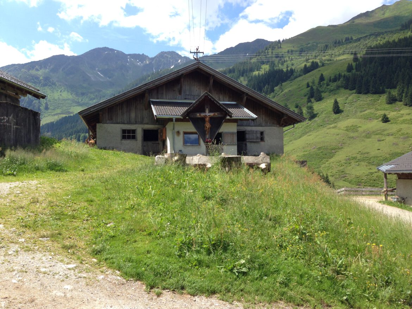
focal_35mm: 33
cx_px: 206
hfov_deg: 55.3
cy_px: 154
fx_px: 393
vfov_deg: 43.0
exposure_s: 1/821
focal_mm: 4.12
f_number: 2.4
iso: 50
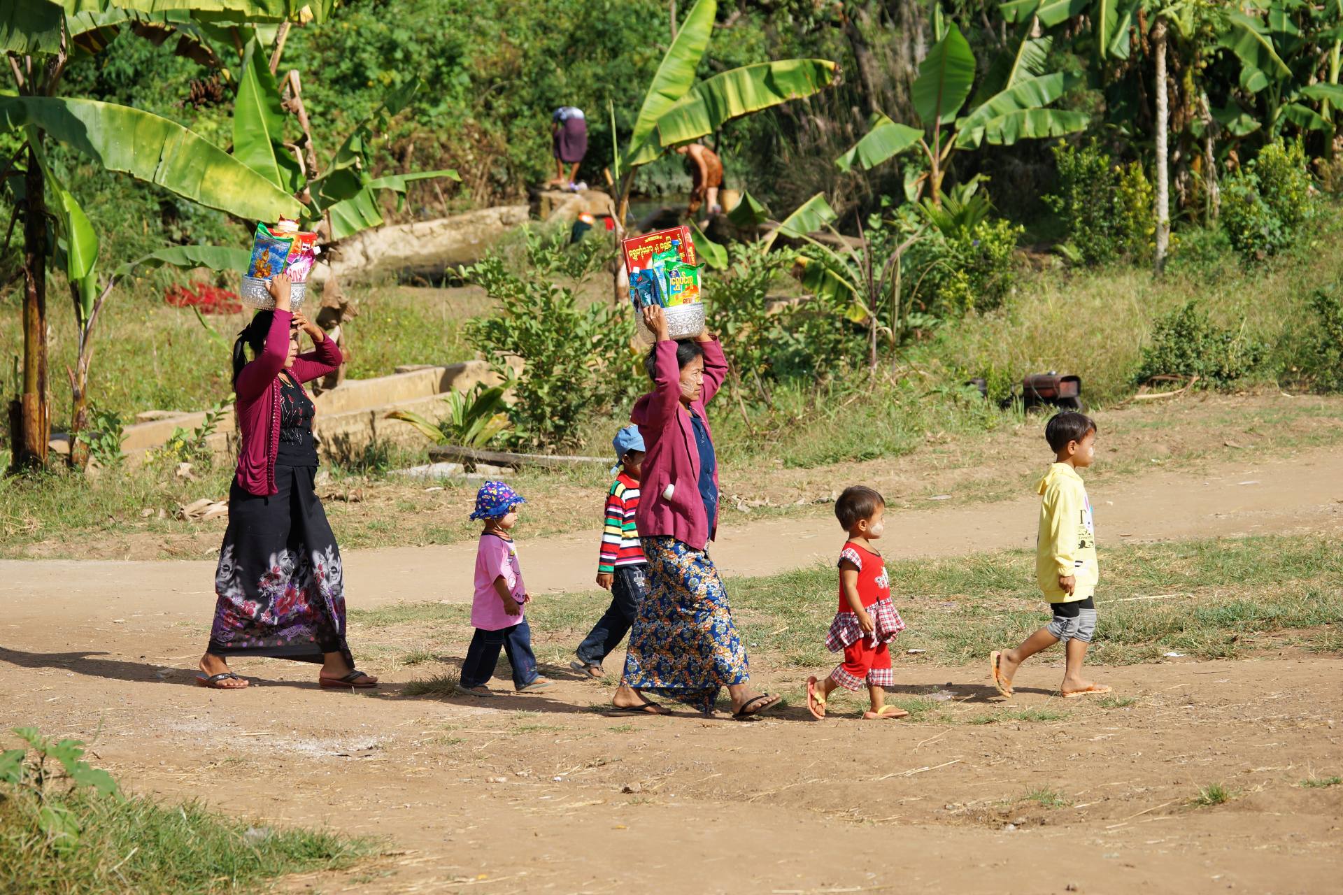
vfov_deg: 9.1
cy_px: 448
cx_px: 672
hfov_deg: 13.7
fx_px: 5595
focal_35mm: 150
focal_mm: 150
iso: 100
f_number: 8
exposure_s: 1/320
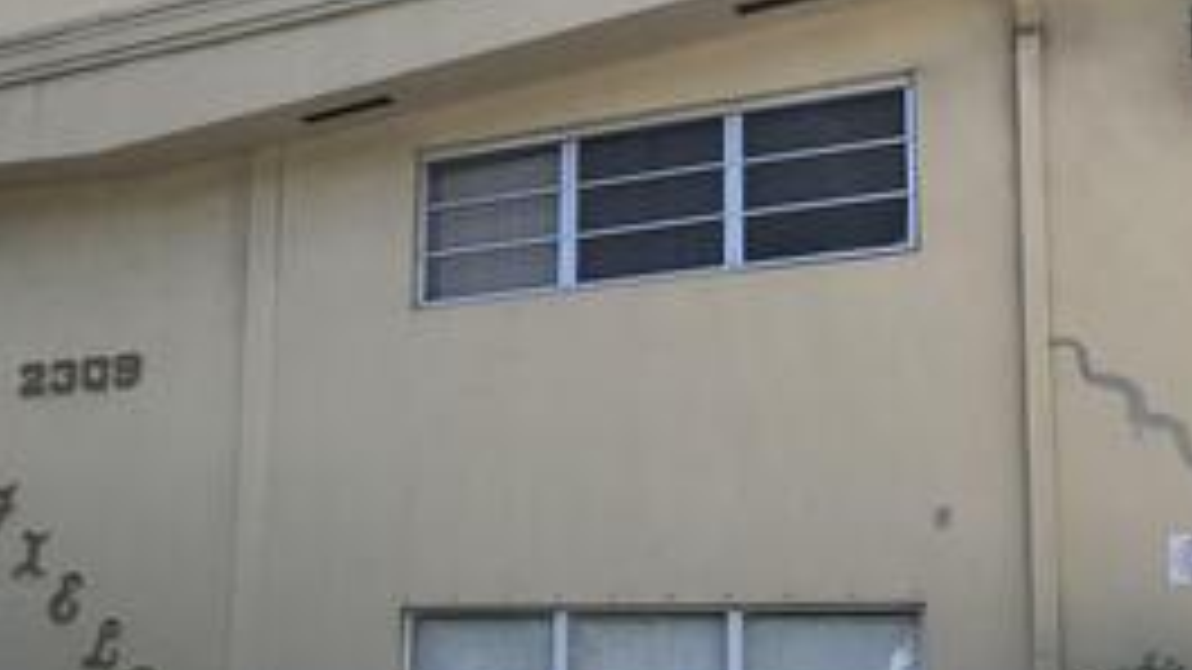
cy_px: 549
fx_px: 1454
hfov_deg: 43.6
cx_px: 351
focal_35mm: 46
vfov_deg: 25.5
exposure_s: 1/1546
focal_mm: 3.99
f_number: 1.8
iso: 20
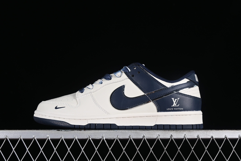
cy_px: 80
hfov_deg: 27.0
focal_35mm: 75
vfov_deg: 18.2
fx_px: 502
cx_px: 120
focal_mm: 50
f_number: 8
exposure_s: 1/80
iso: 160
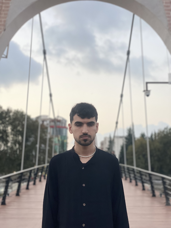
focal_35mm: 52
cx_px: 86
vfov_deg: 36.8
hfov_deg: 28.0
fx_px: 343
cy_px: 114
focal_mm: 6
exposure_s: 1/122
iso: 125
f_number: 2
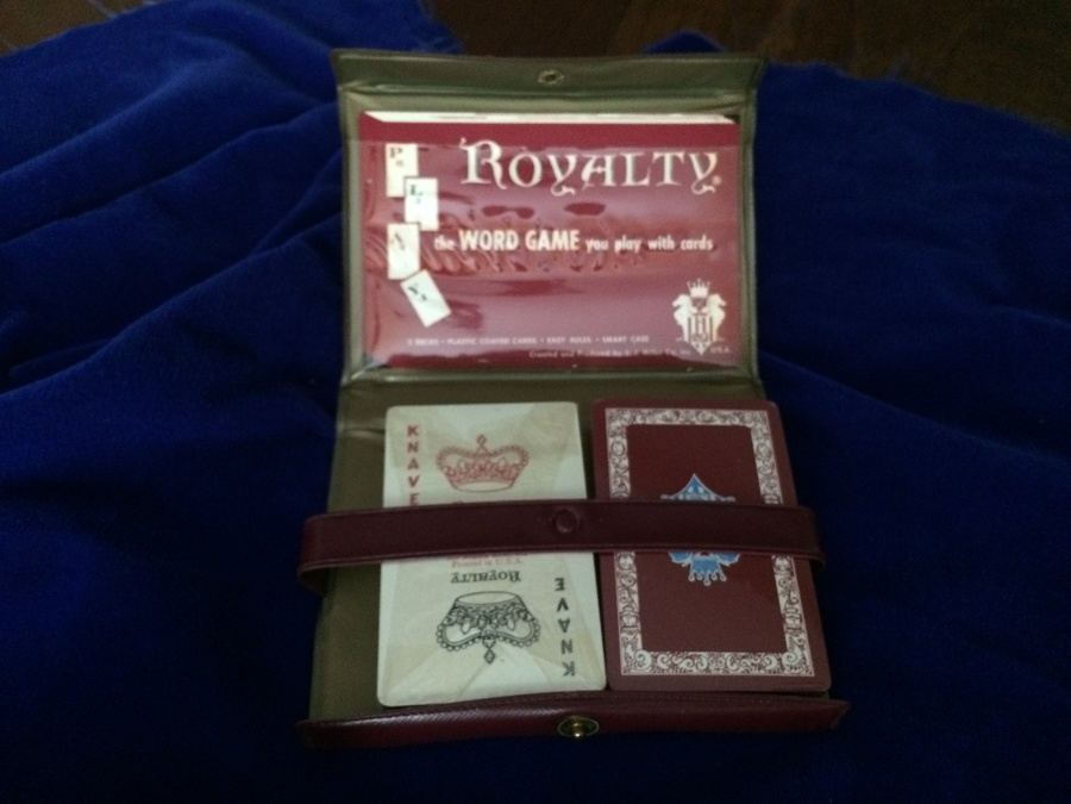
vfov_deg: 46.8
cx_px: 536
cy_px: 402
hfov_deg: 60.0
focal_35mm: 30
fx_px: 928
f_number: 2.2
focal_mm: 4.12
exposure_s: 1/15
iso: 500
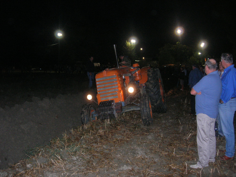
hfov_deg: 49.0
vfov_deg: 37.7
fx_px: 259
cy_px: 88
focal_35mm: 38
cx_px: 118
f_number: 2.8
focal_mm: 7.8
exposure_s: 1/60.1
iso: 200
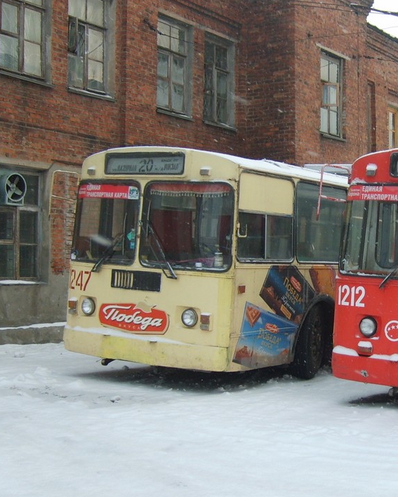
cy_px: 253
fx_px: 544
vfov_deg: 49.1
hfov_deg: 40.2
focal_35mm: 37
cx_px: 199
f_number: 2.8
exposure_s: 1/125
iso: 50
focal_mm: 5.8
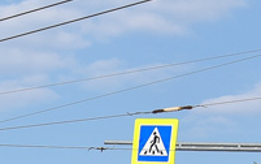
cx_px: -393
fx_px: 2079
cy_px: 368
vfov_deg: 4.4
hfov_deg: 6.8
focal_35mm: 292
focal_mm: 32
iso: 125
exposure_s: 1/640
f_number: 7.1
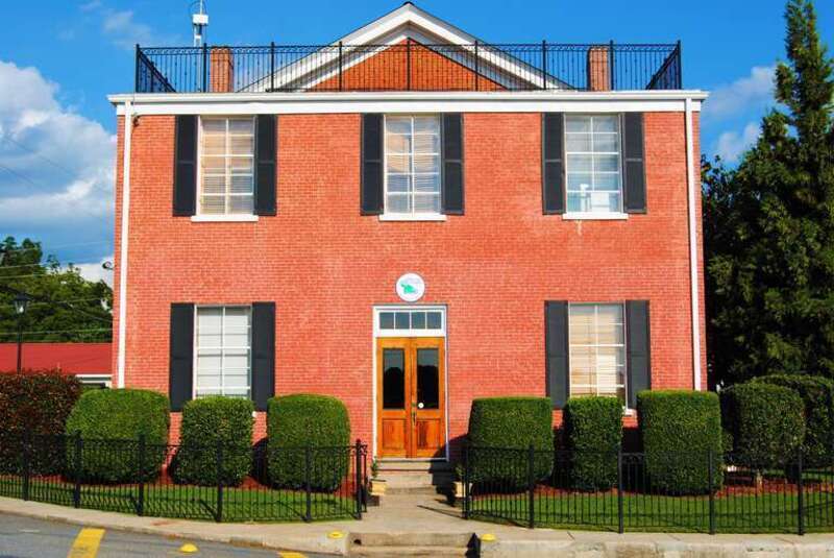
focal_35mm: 45
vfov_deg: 29.9
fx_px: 1043
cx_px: 417
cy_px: 279
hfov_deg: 43.6
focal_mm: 30
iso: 100
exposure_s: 1/320
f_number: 9
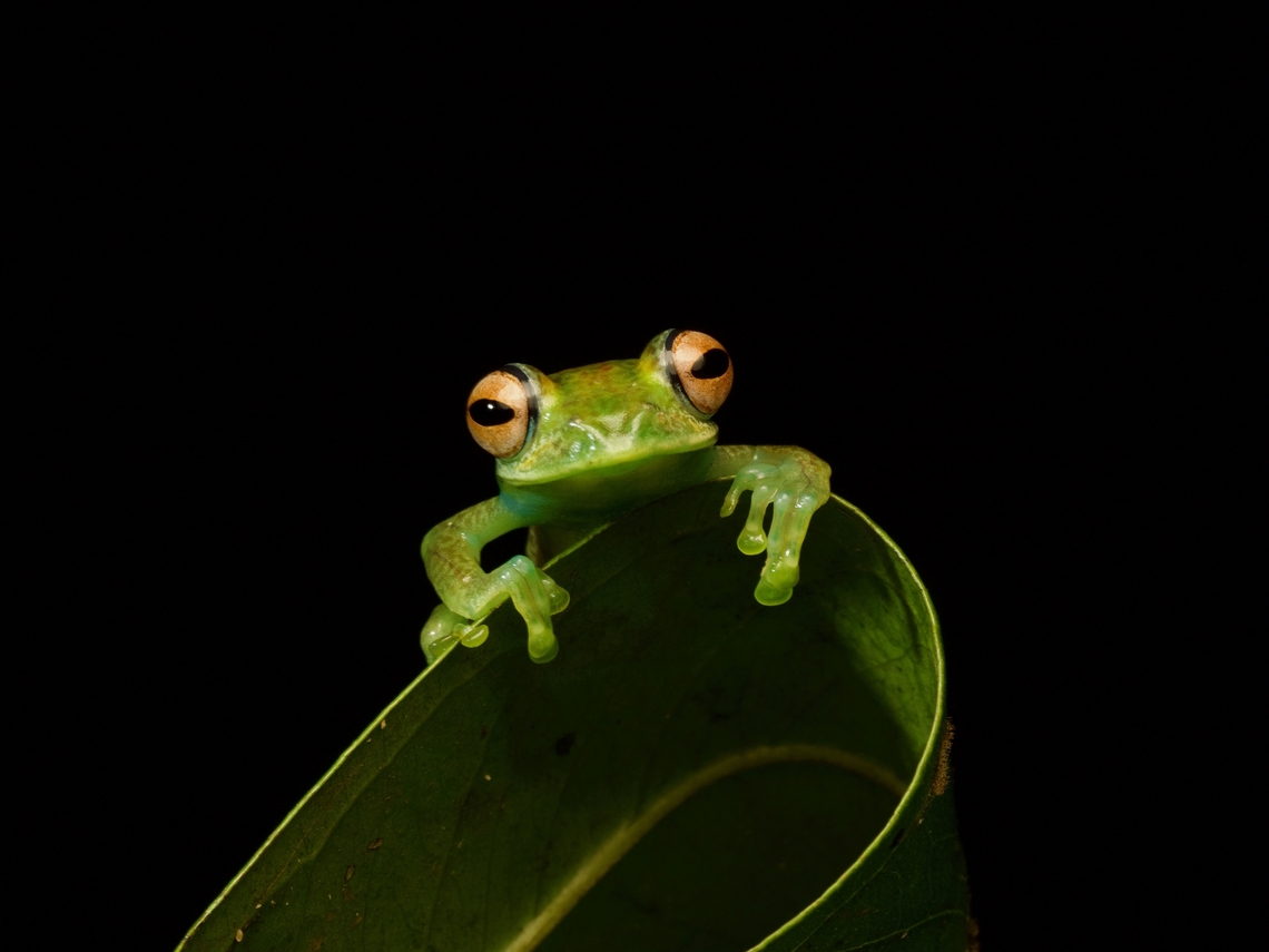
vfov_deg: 12.3
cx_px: 634
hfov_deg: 16.4
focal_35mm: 120
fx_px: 4399
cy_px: 476
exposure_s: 1/160
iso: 400
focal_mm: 60
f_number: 13
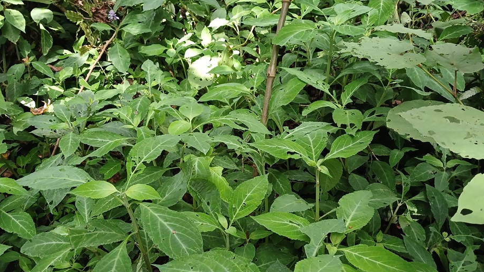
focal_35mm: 33
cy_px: 135
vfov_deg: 35.6
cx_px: 226
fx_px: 423
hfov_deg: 59.4
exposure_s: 1/60
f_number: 1.8
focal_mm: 4
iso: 250
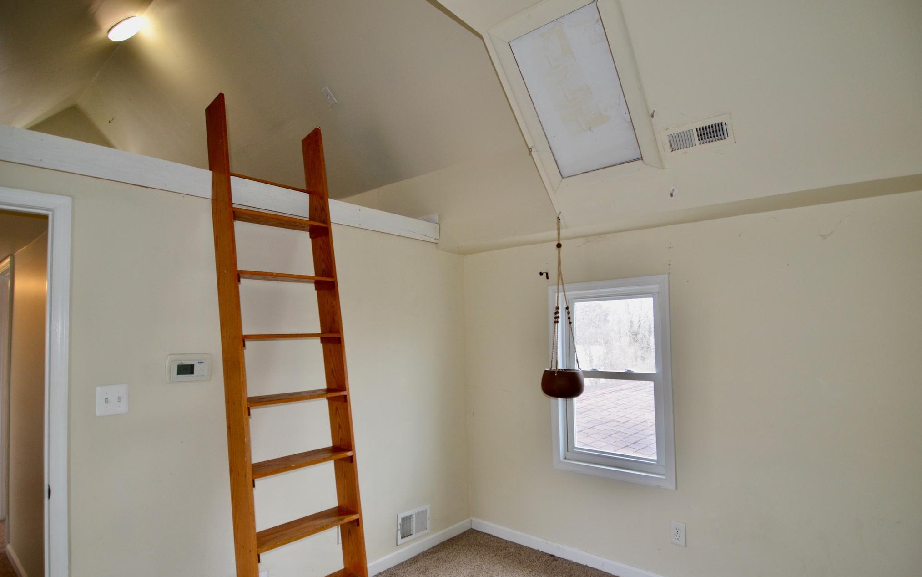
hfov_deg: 52.7
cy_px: 308
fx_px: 930
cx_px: 465
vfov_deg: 34.4
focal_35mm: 37
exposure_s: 1/100
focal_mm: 24
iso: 400
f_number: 4
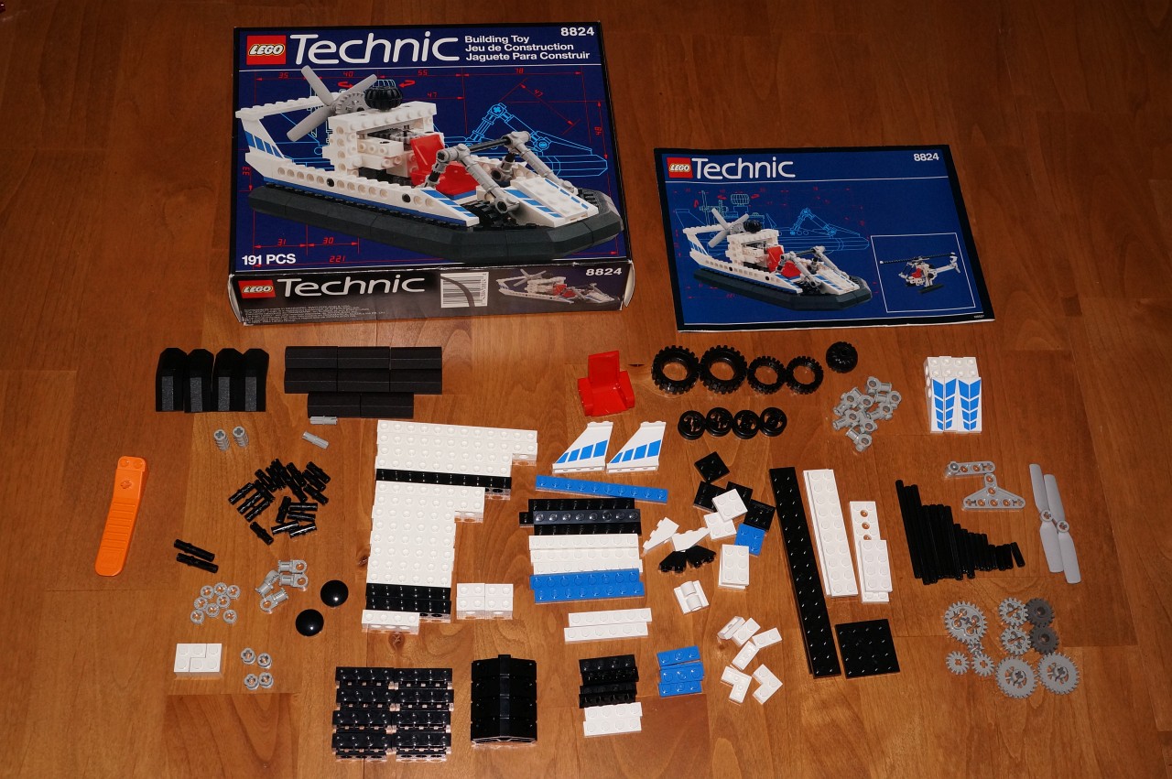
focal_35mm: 40
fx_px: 1317
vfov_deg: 33.0
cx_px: 586
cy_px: 390
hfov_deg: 48.0
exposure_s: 1/60
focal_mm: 27
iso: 800
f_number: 8
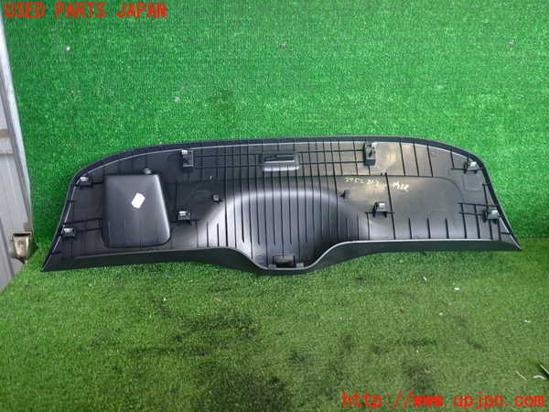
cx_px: 274
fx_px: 476
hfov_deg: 60.0
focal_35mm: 30
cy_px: 206
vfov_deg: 46.8
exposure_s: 1/60
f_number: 2.3
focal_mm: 5.4
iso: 200
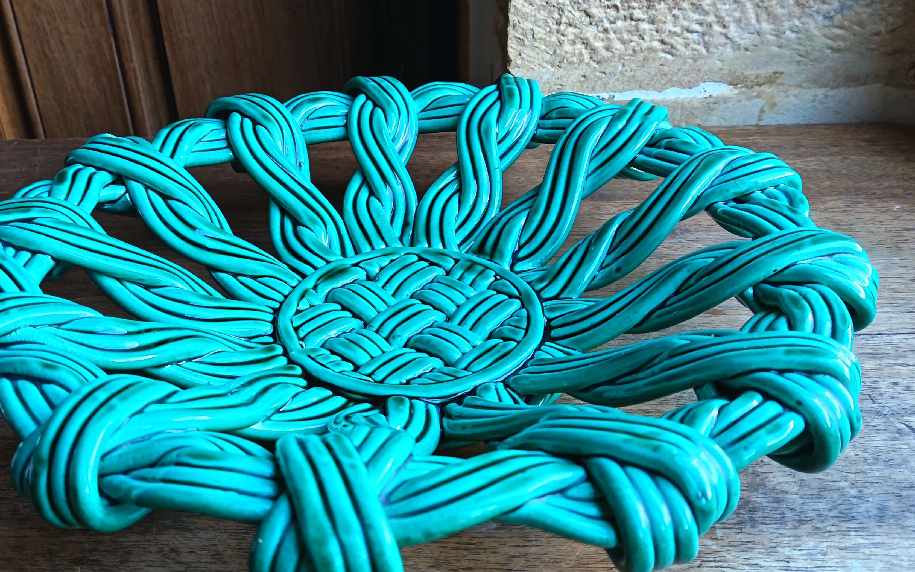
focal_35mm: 38
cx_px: 415
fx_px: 948
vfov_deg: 33.6
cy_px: 290
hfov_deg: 51.5
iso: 892
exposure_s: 1/33.3
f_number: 1.75
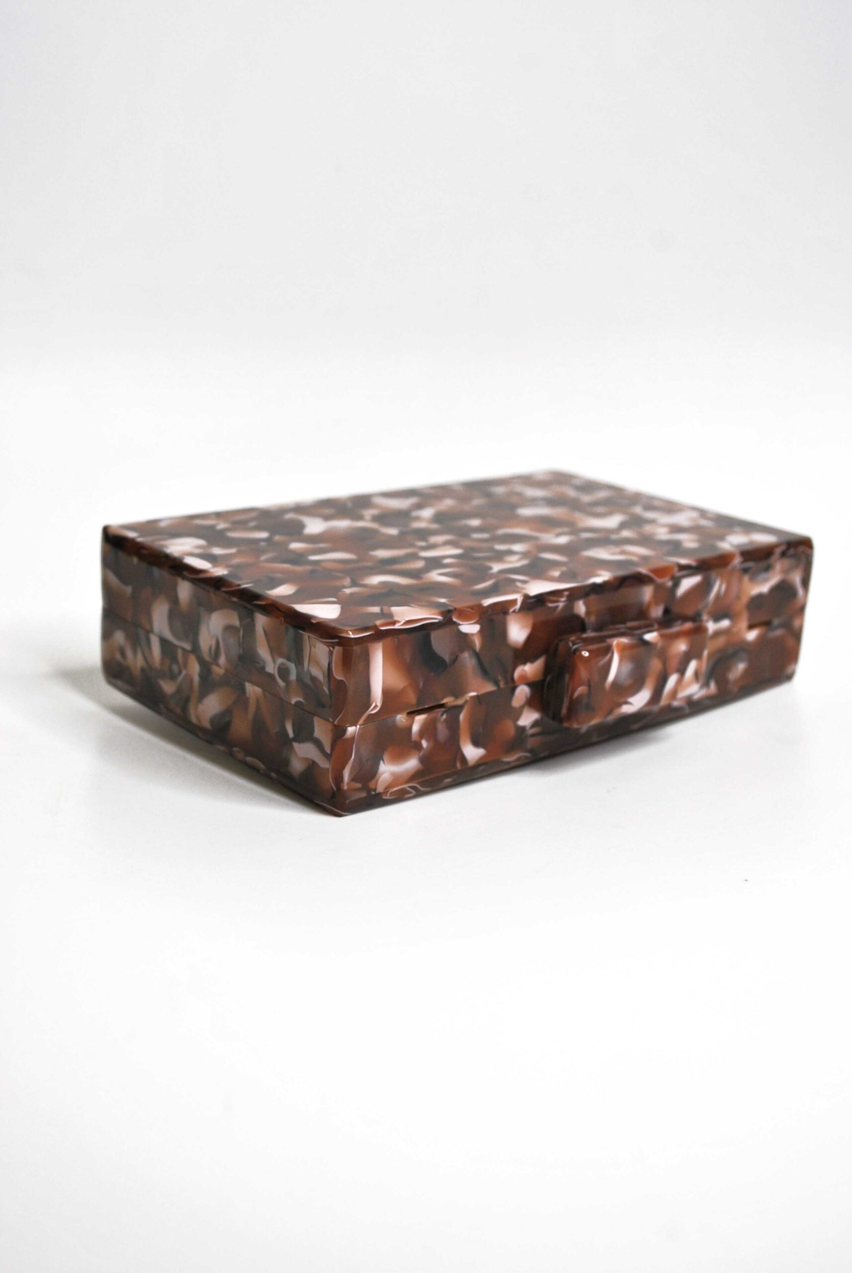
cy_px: 636
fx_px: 1486
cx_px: 426
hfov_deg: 32.0
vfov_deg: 46.3
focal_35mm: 42
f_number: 4.5
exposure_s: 1/125
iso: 200
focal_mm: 28
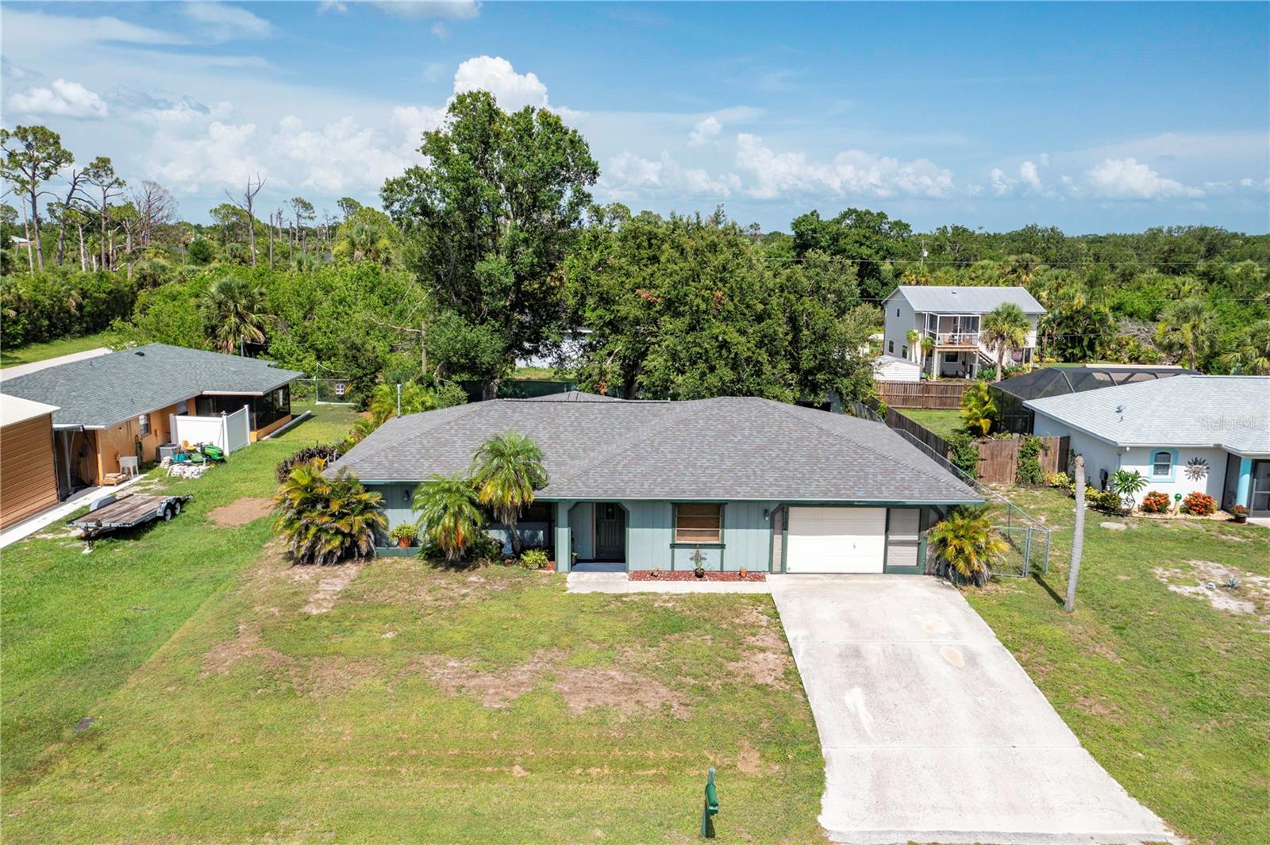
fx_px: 987
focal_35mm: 28
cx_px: 635
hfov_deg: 65.5
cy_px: 422
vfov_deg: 46.4
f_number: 5.6
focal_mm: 10.26
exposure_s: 1/240
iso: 100
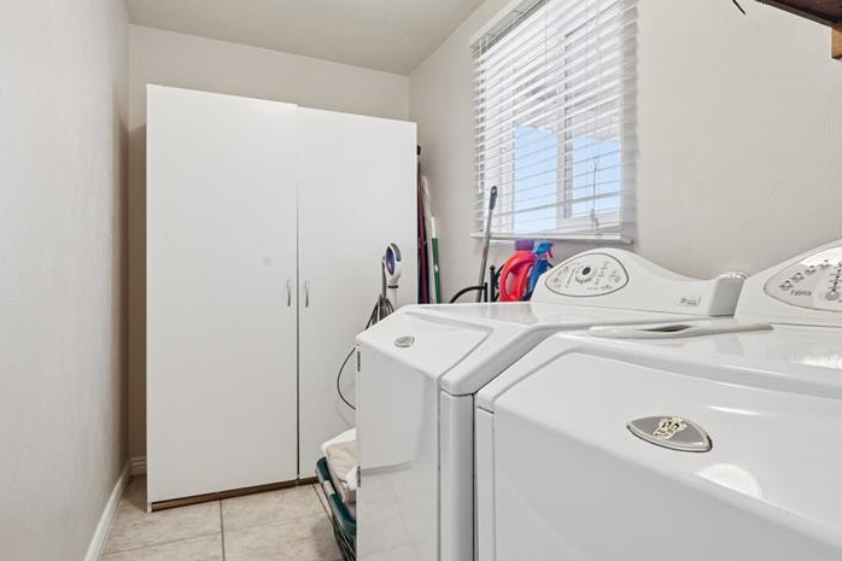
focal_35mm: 22
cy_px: 273
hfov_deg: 78.4
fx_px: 514
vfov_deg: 57.2
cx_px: 460
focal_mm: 15
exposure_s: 1.3
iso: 100
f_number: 11
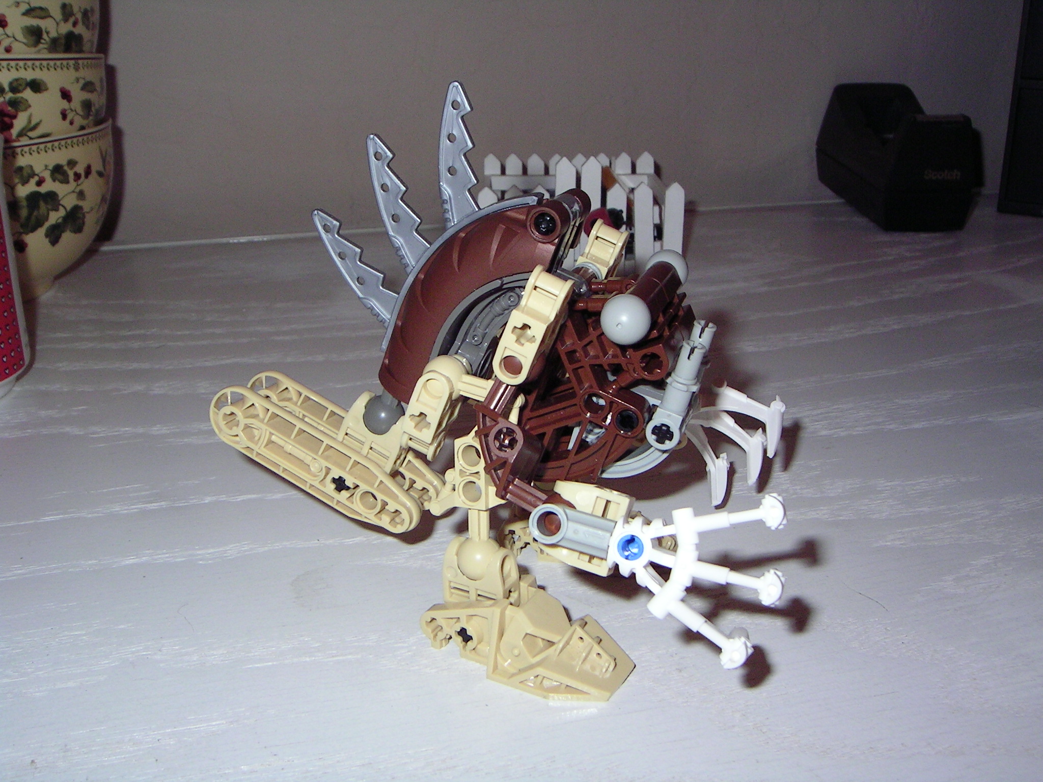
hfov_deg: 51.4
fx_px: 1085
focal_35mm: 36
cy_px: 391
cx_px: 522
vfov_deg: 39.7
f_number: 4.8
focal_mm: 5.6
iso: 100
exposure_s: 1/30
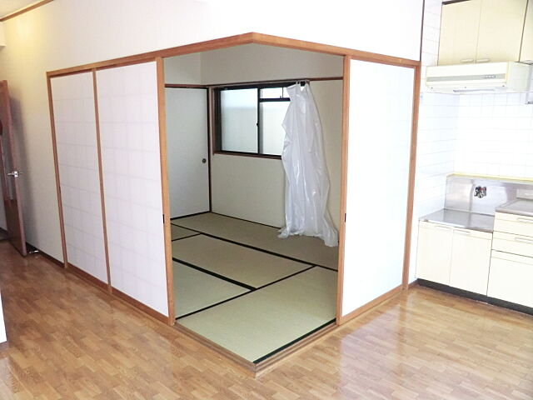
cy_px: 200
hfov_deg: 61.7
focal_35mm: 29
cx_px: 266
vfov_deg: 48.2
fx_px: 447
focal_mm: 5.2
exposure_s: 1/60
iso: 640
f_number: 3.5
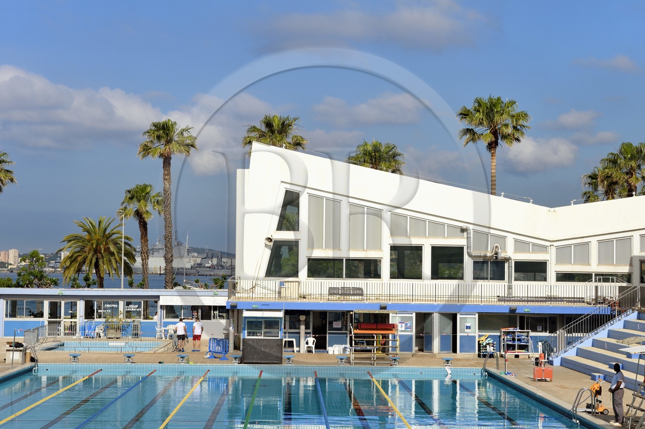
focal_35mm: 98
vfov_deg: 13.9
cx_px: 322
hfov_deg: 20.8
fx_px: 1755
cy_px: 214
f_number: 18
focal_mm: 98
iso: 200
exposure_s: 1/250
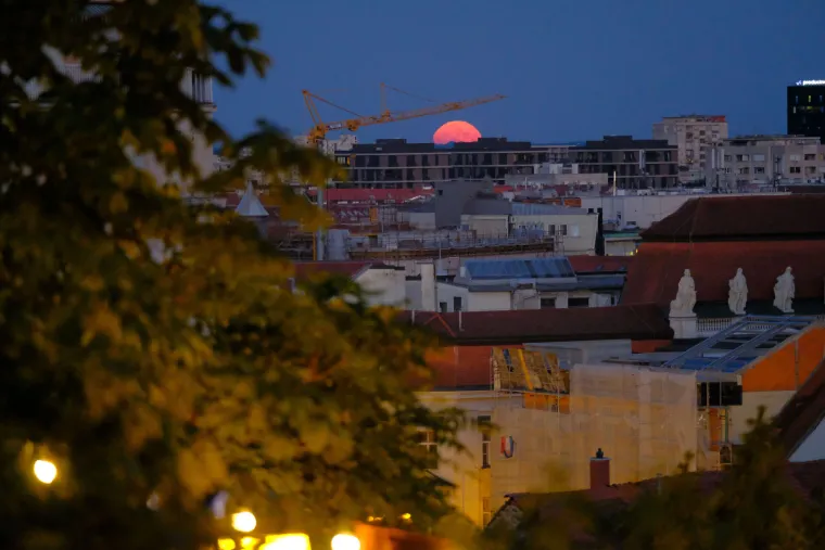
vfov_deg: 6.5
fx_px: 4813
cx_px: 412
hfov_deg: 9.8
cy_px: 275
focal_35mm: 210
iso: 6400
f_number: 2.8
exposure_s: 1/250
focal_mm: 140
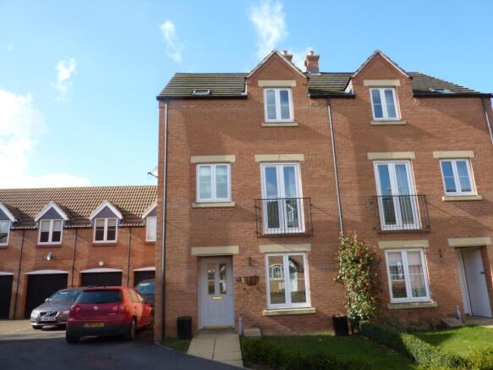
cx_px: 246
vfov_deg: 54.9
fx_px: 356
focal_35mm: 25
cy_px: 185
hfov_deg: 69.4
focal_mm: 4.1
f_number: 4
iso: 80
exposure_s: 1/200
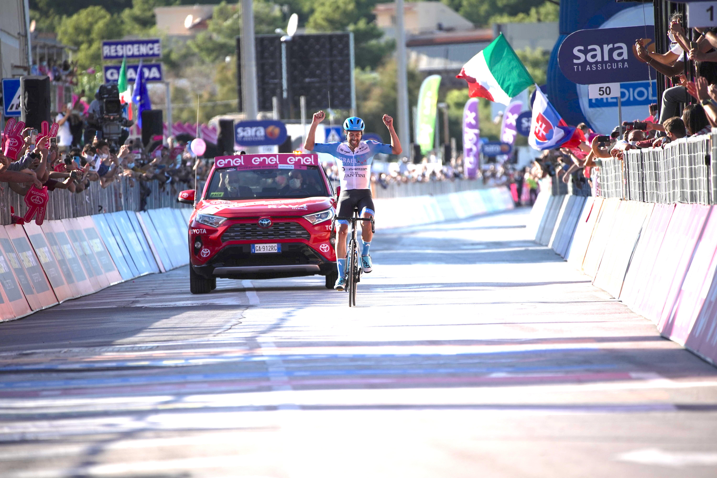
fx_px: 7966
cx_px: 358
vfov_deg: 3.4
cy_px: 239
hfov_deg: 5.2
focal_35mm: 400
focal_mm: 400
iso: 400
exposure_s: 1/1600
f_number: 5.6
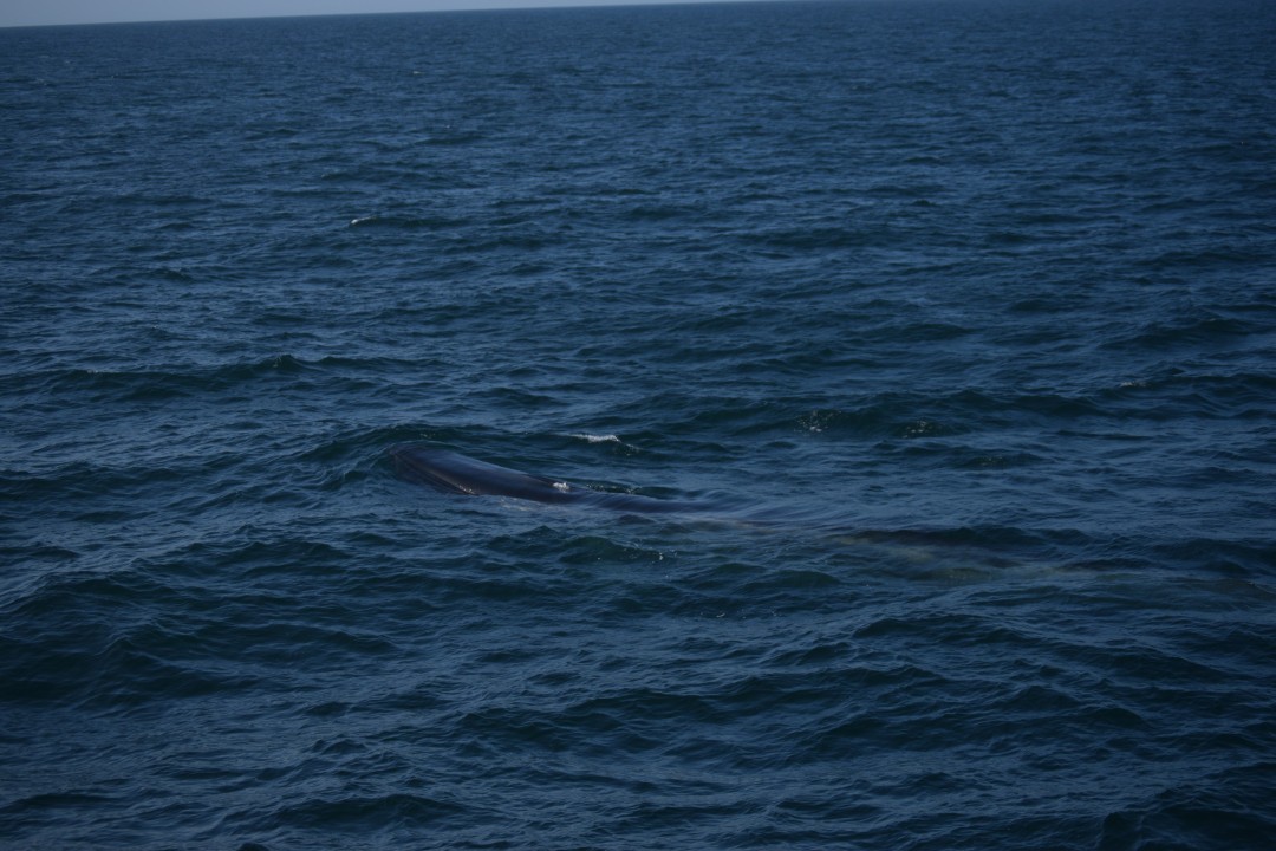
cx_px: 638
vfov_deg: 16.6
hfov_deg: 24.6
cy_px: 426
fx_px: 2924
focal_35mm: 82
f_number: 4
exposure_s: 1/4000
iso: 200
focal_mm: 55
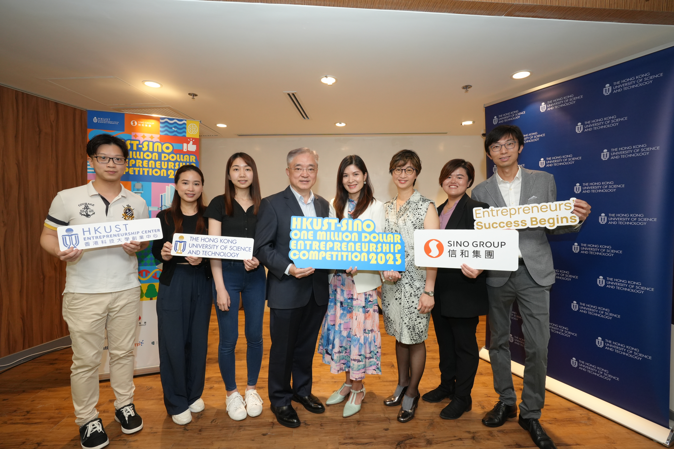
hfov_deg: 93.3
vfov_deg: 70.4
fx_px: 318
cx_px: 337
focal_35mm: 17
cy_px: 224
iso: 1600
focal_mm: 17
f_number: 7.1
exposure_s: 1/80
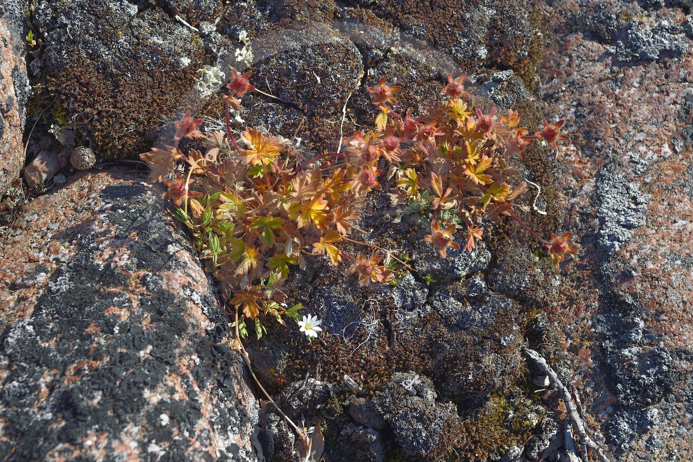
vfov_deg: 17.9
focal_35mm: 76
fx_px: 1463
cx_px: 337
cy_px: 217
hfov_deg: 26.7
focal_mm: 70
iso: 200
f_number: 9
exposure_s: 1/200
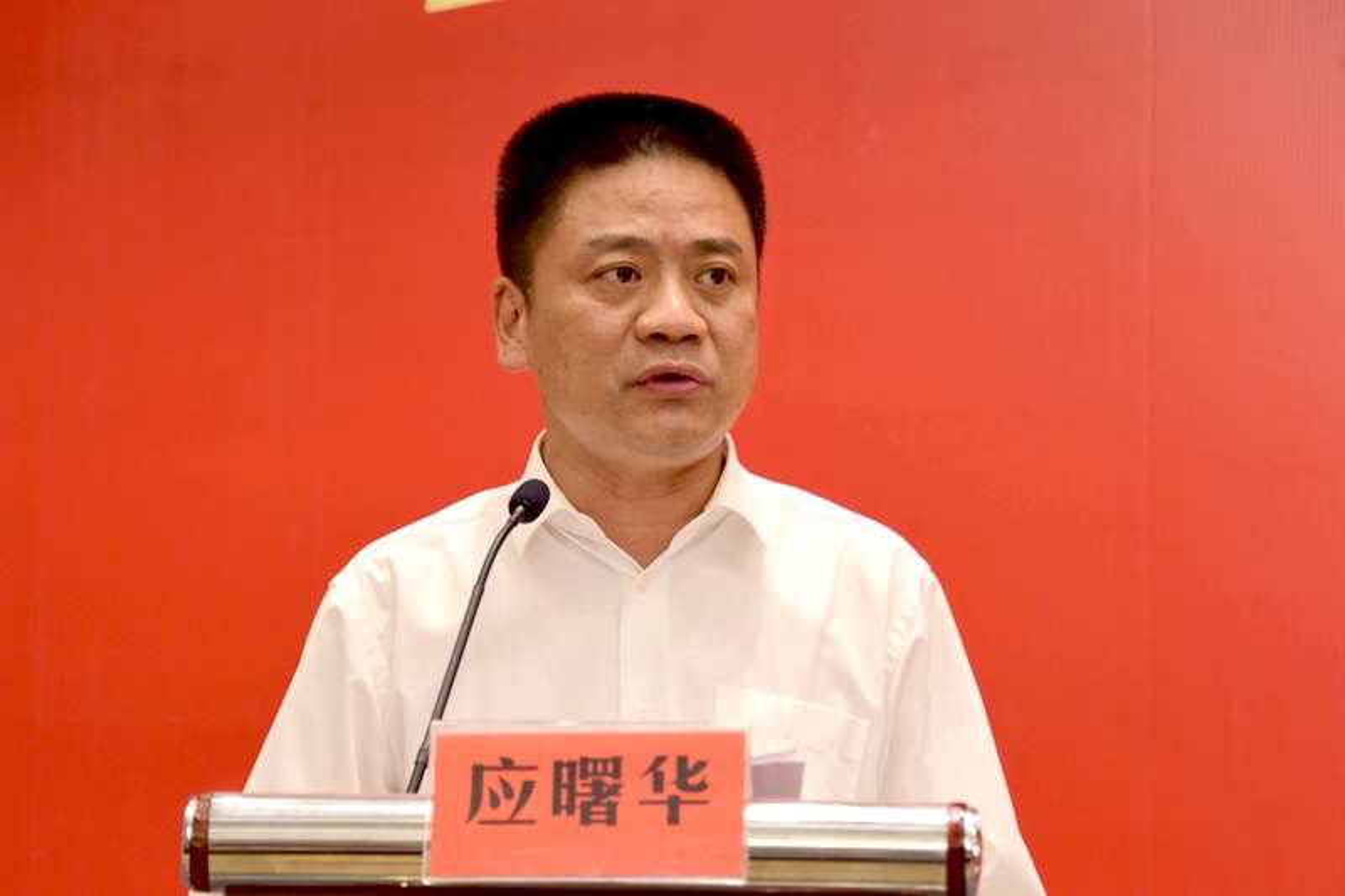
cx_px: 672
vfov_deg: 8.6
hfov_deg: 12.8
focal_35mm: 160
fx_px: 5976
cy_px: 448
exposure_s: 1/50
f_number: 5.6
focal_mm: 160
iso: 800
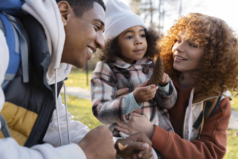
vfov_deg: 36.9
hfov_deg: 53.1
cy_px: 80
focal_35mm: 36
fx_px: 238
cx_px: 119
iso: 250
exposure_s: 1/250
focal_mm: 36
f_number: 3.2
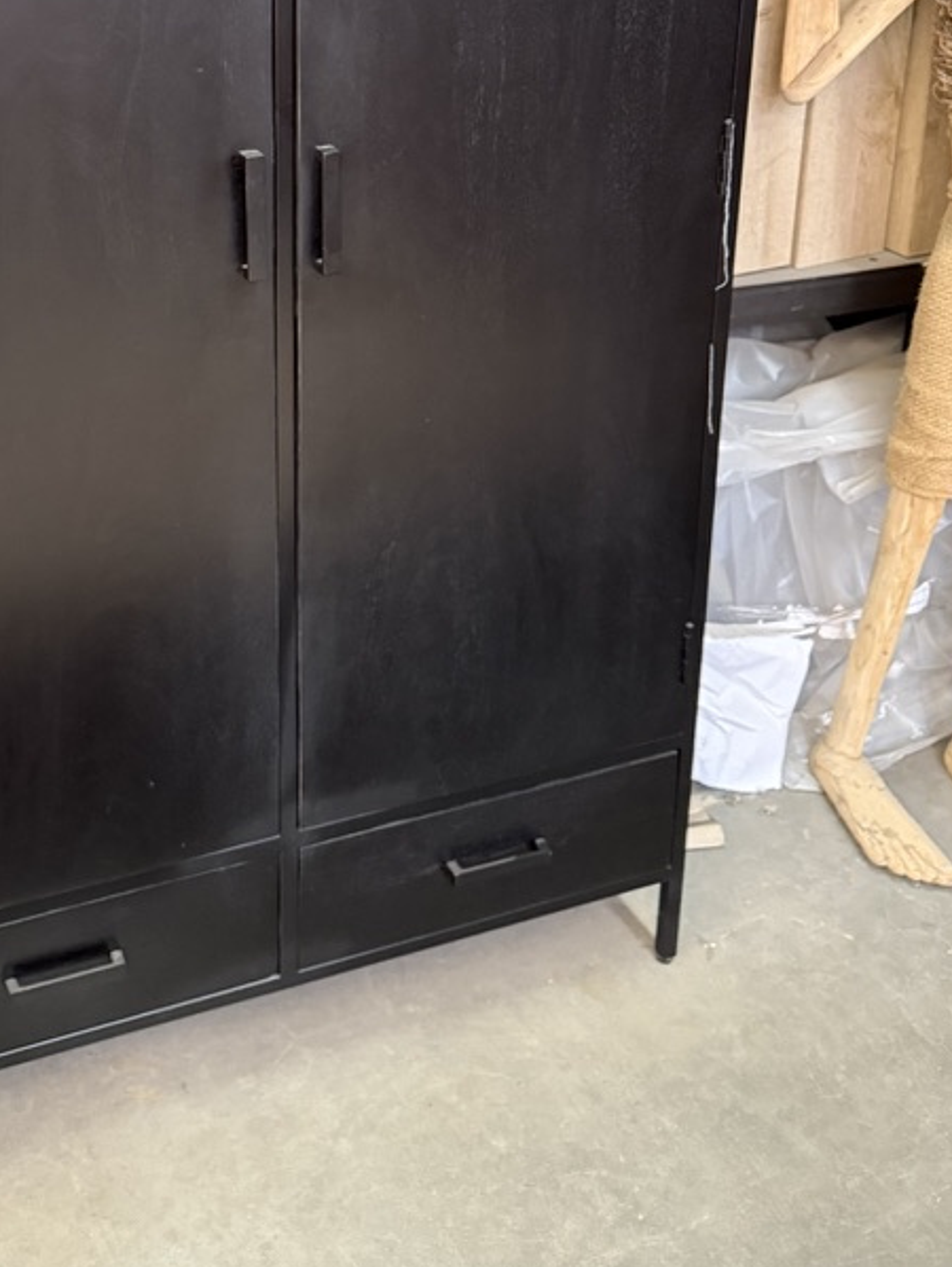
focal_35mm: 41
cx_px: 231
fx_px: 1502
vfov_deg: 43.1
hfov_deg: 34.4
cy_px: 214
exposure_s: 1/33
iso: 800
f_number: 1.78
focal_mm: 6.76
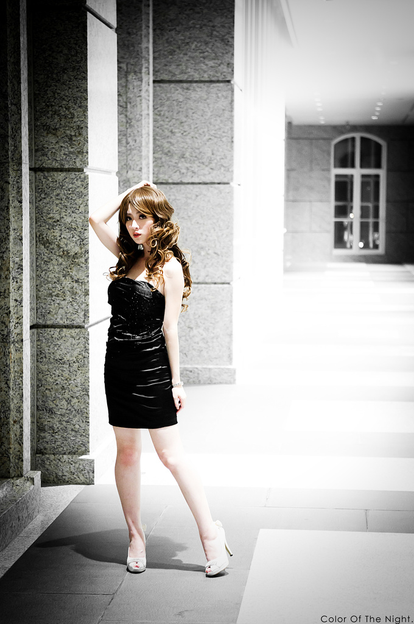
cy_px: 312
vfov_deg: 24.6
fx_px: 1427
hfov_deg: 16.5
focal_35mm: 82
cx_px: 207
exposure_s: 1/60
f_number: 2.8
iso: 1000
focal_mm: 55
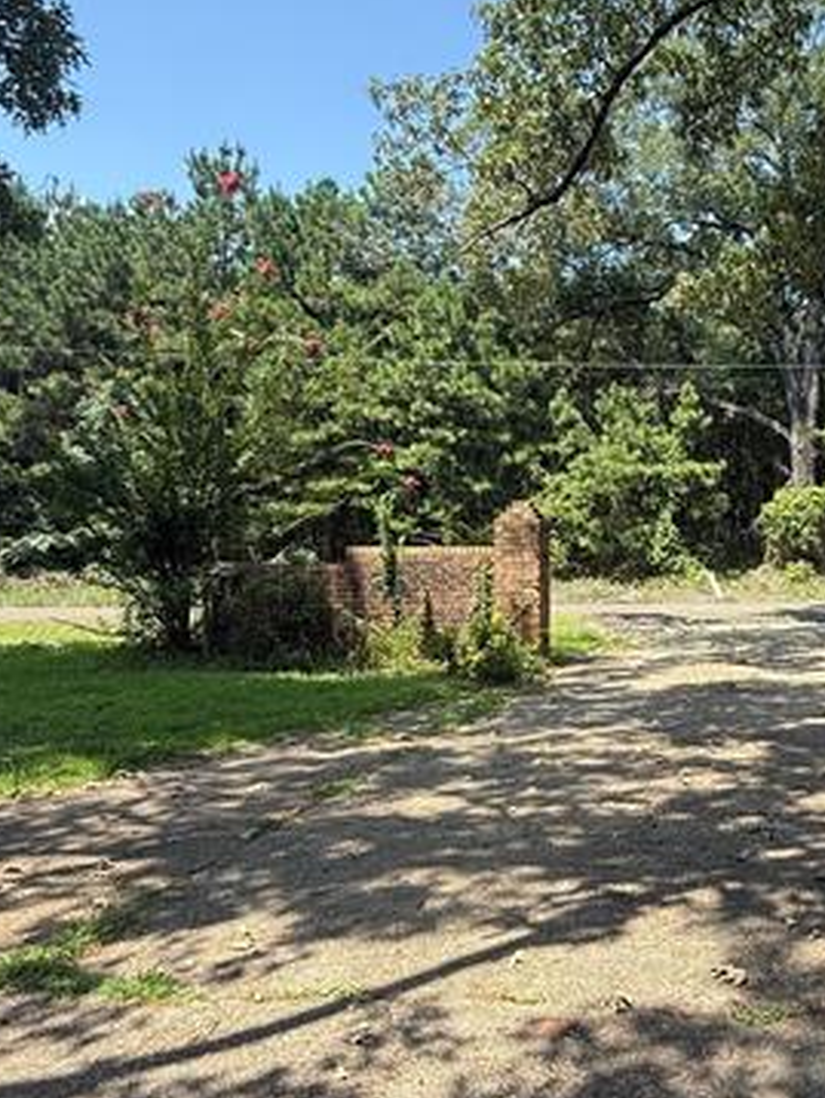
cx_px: 687
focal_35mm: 30
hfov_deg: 44.1
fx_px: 952
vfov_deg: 59.9
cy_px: 564
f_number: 2.2
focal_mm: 2.22
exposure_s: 1/585
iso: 50
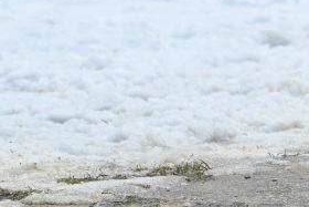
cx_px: 664
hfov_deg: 2.0
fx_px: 8948
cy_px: -311
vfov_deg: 1.3
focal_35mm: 1042
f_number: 4
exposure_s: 1/400
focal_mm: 180
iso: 100
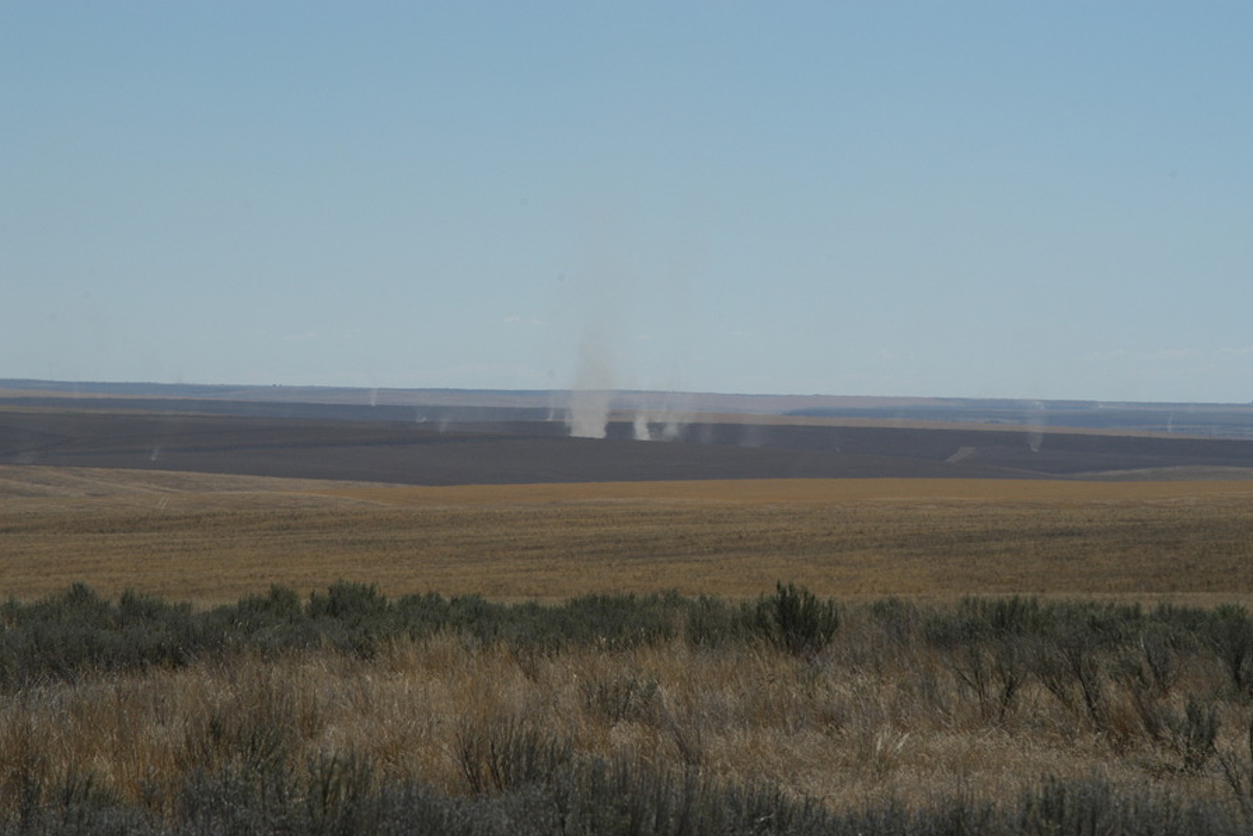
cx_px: 624
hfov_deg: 15.9
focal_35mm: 129
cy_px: 417
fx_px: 4472
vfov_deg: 10.7
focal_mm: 85
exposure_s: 1/750
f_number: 8
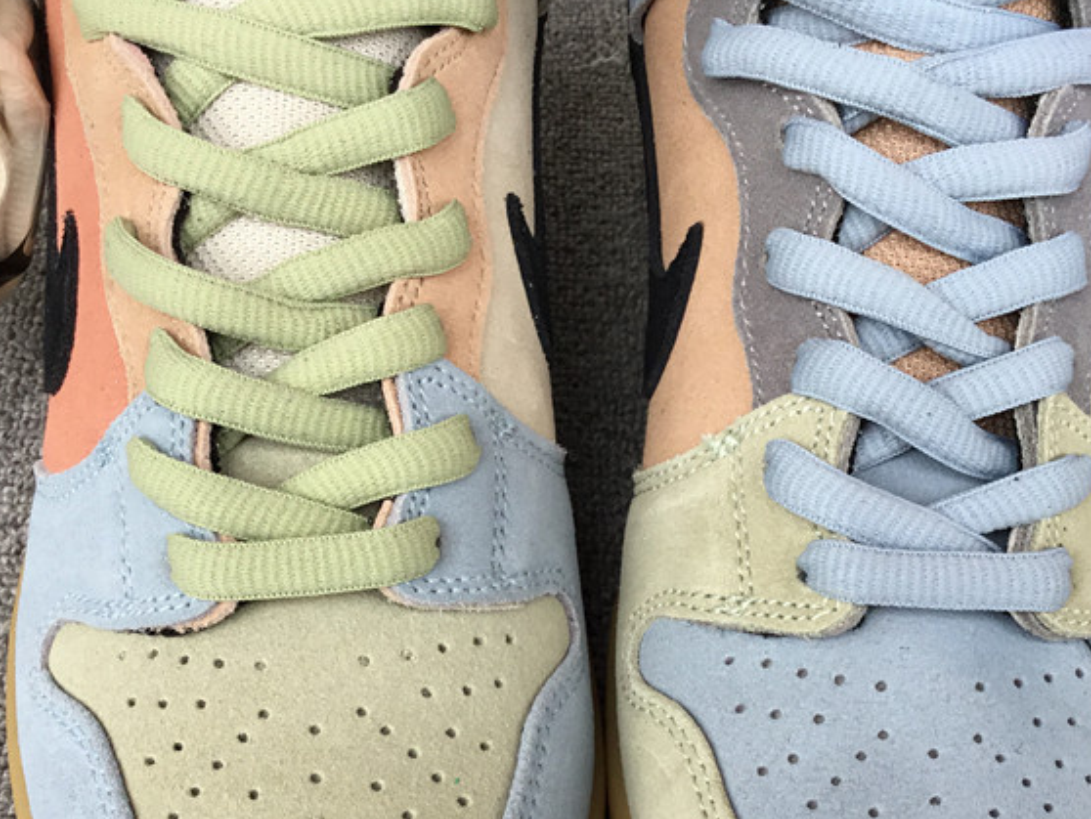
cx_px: 569
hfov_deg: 38.2
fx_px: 1577
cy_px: 605
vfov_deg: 28.7
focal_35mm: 50
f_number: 2.4
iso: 40
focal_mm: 3.3
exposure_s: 1/100
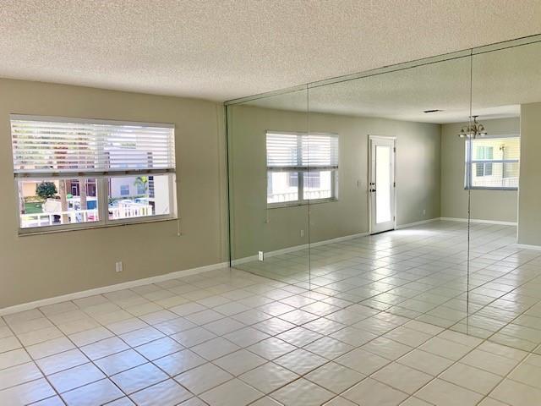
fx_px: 406
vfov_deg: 53.1
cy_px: 203
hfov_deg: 67.3
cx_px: 270
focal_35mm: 26
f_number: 1.8
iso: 32
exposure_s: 1/121
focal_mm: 4.25
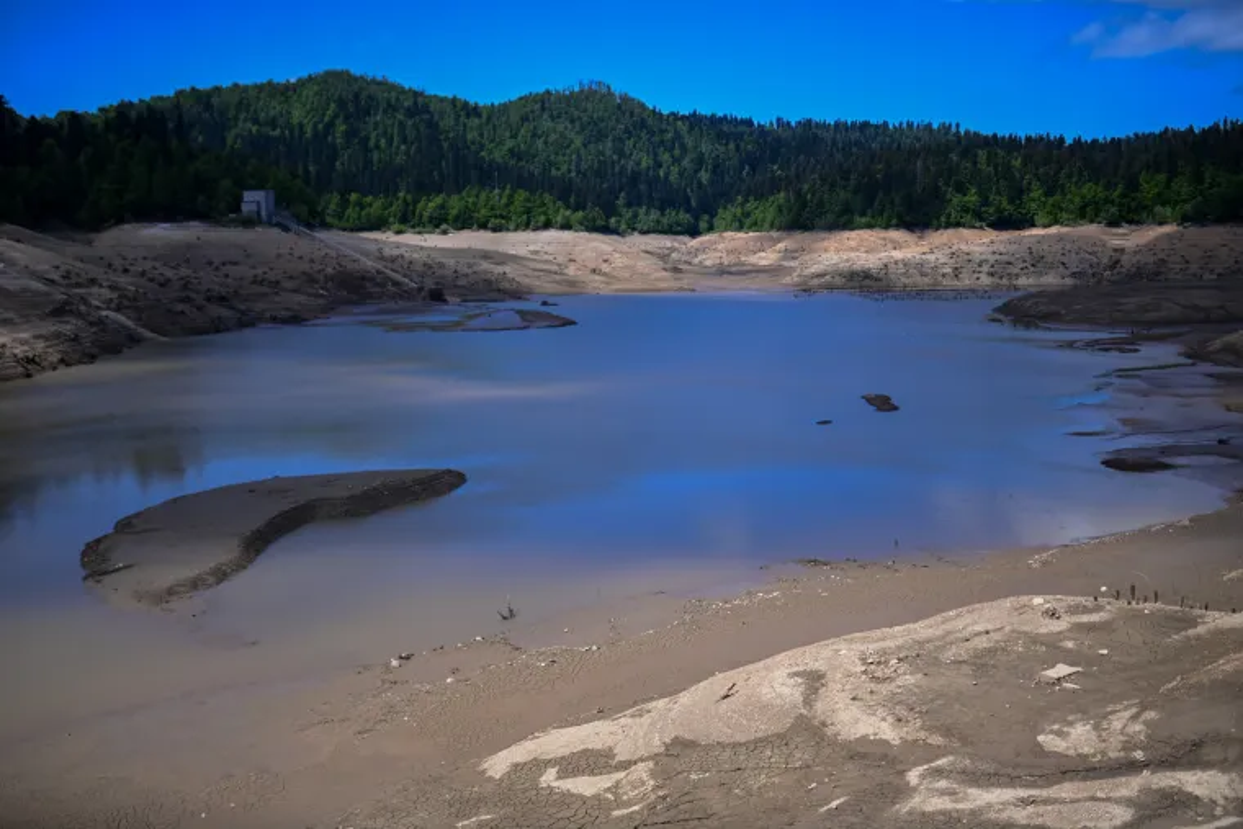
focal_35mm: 35
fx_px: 1209
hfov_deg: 54.4
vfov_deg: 37.9
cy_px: 414
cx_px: 622
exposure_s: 1/5000
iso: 100
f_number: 2.8
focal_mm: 35
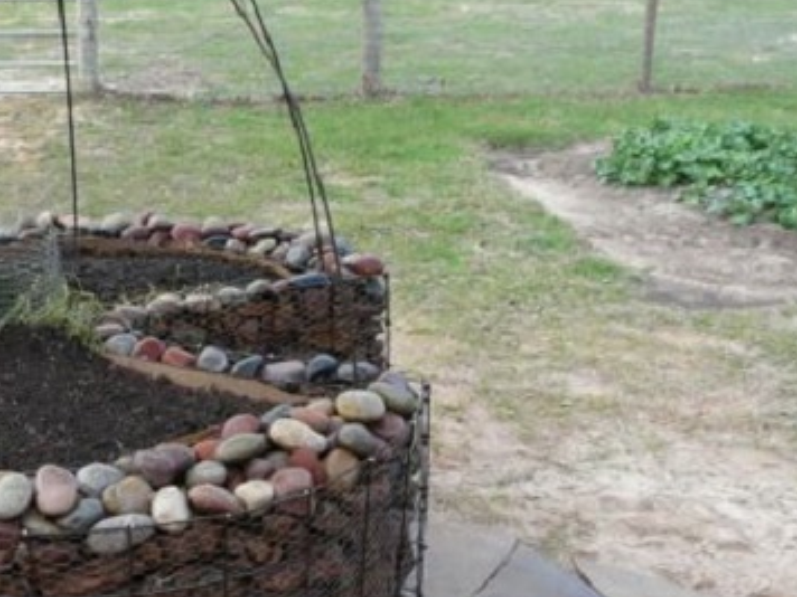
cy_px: 323
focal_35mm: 55
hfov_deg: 33.6
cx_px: 125
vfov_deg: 26.6
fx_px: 1266
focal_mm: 4.6
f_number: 4
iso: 100
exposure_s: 1/125
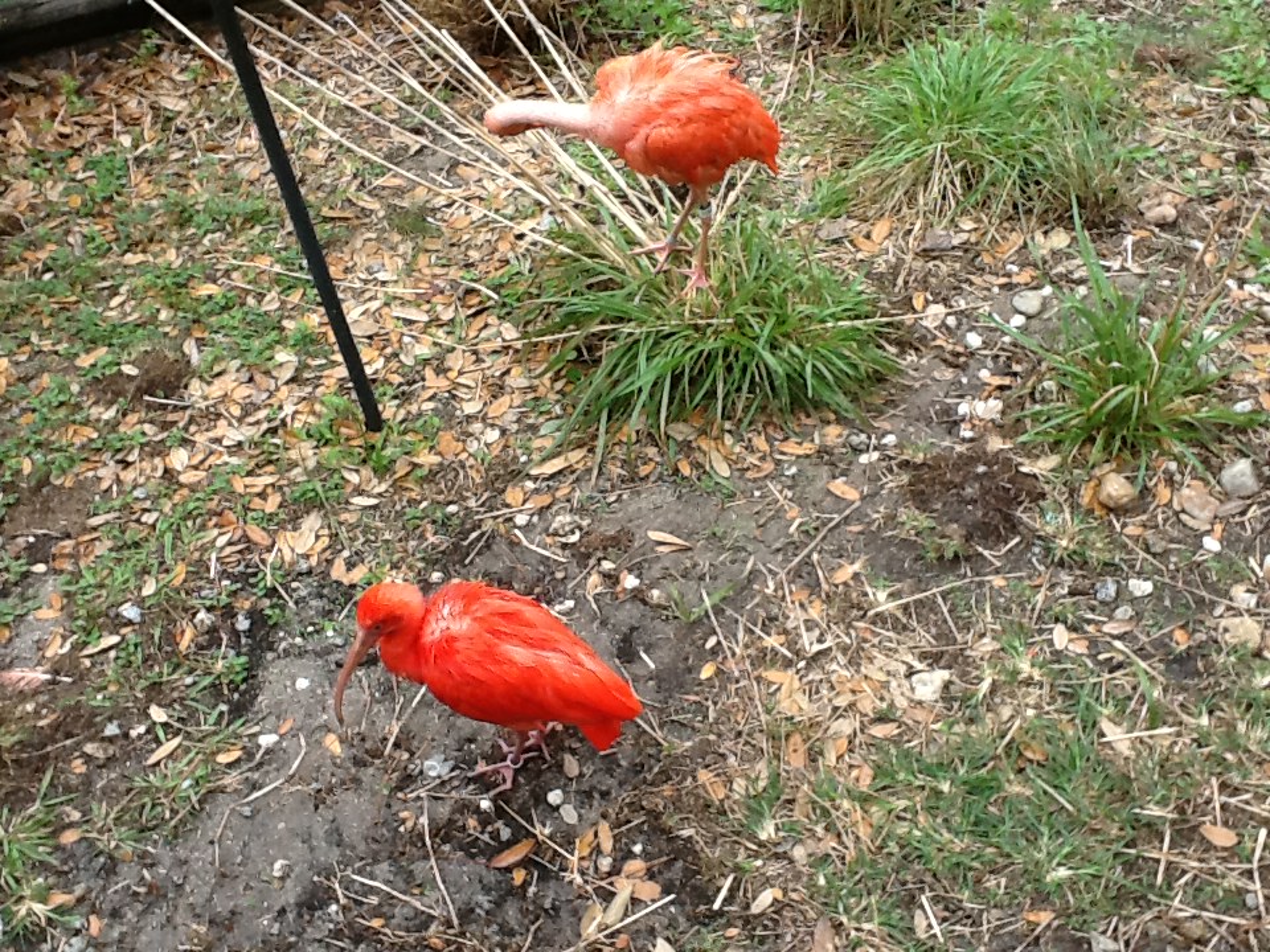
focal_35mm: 32
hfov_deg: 56.8
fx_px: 1174
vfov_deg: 44.2
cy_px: 476
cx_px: 635
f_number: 2.4
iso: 64
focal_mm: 2.03
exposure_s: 1/300
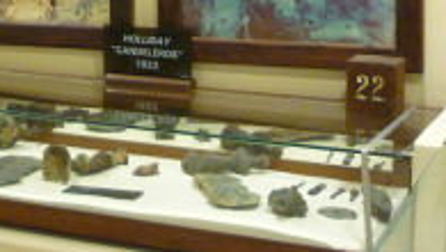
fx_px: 1089
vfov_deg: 12.8
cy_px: -65
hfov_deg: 22.8
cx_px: 75
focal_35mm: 92
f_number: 2.8
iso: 400
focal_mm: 5.5
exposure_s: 1/15
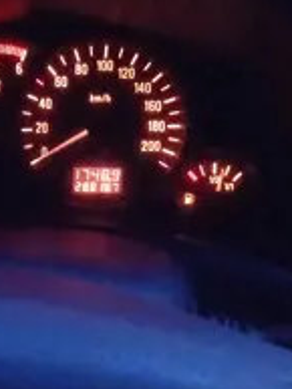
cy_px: 224
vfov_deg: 34.3
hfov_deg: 25.6
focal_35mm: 56
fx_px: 629
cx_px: 48
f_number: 1.8
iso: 12800
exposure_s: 1/12.5
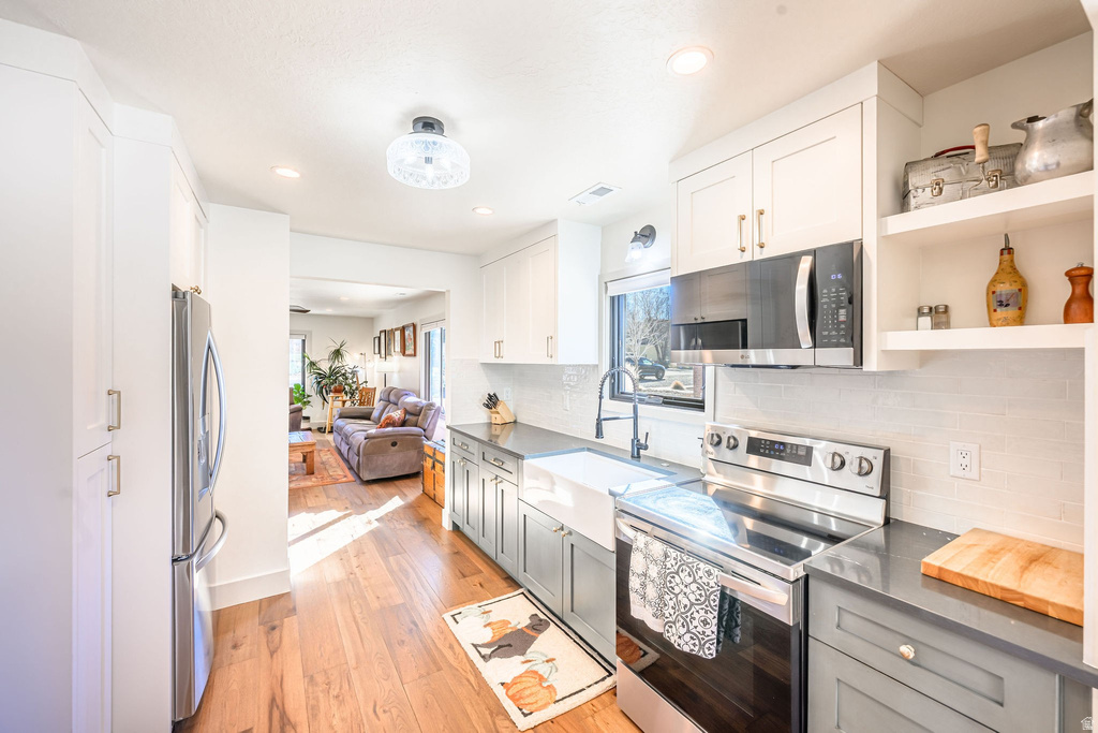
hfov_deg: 104.2
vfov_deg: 81.2
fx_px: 427
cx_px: 549
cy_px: 366
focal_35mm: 14
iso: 200
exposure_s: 1/500
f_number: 8
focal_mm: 14
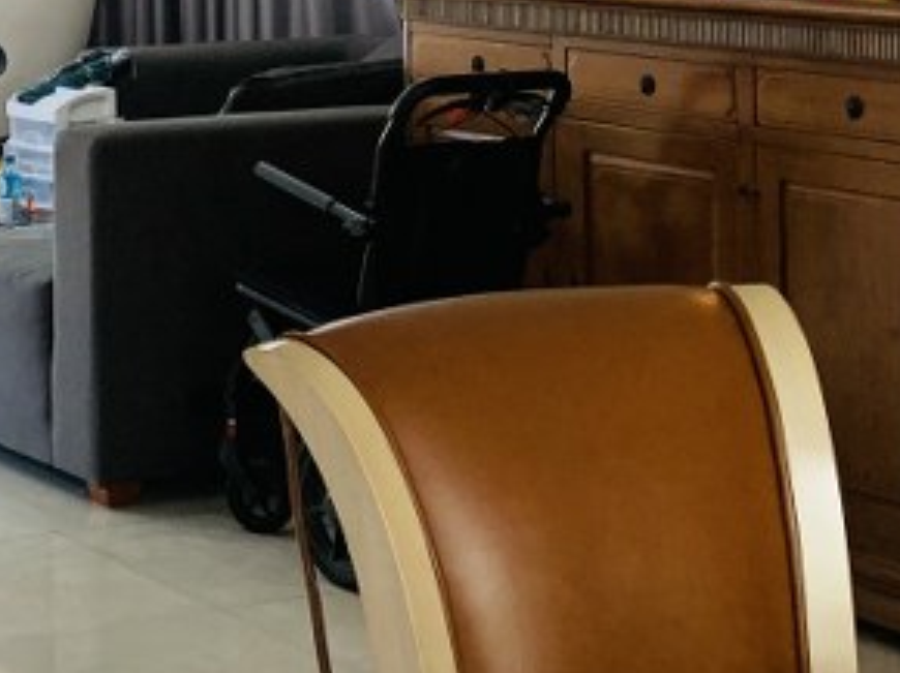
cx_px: 67
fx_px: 2650
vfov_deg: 14.1
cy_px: -107
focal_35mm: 102
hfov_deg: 18.9
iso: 25
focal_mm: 4.25
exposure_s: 1/1001
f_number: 1.8
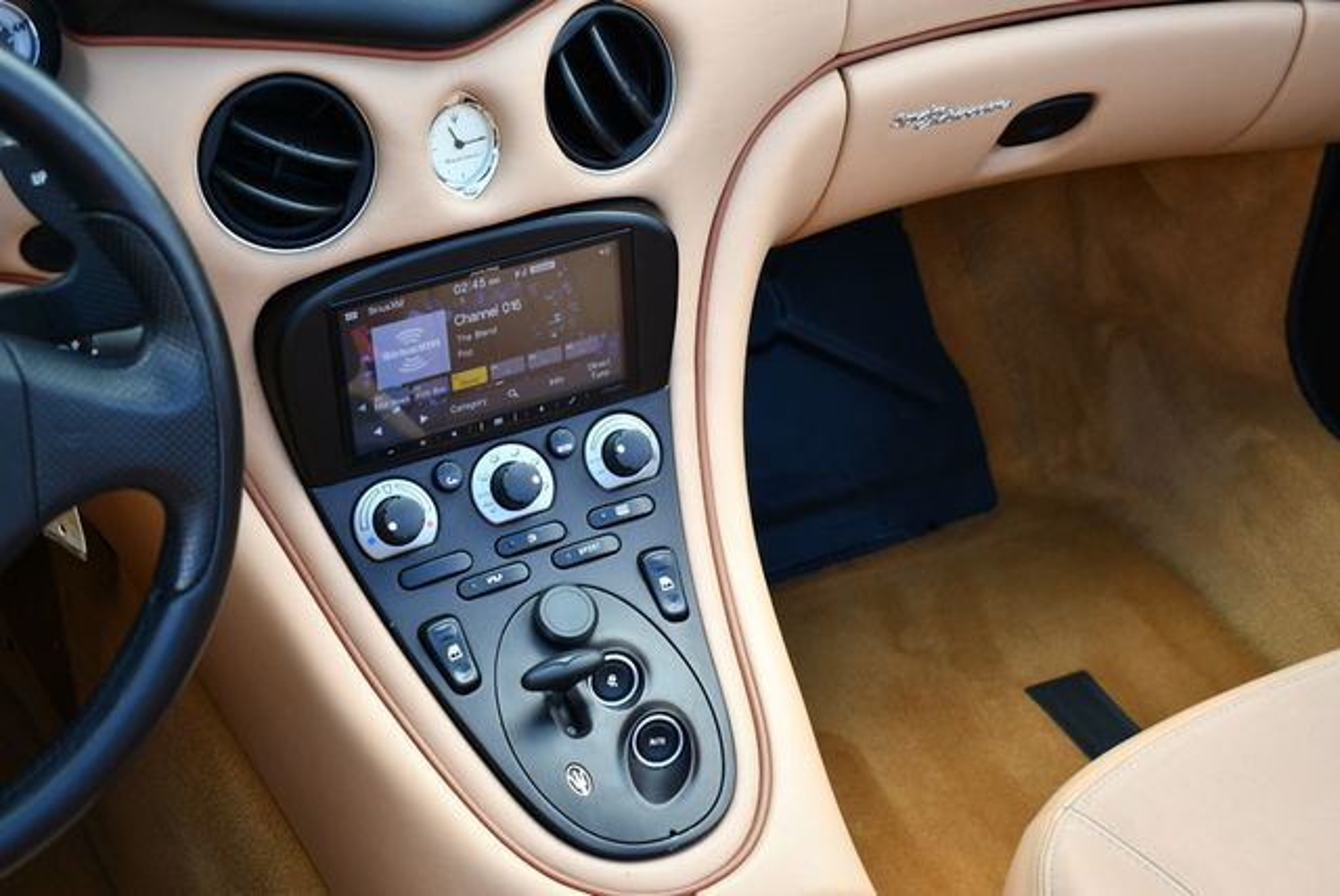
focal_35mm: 60
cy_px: 448
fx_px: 2235
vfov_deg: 22.7
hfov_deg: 33.4
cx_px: 670
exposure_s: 1/250
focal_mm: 30
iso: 450
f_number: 4.2
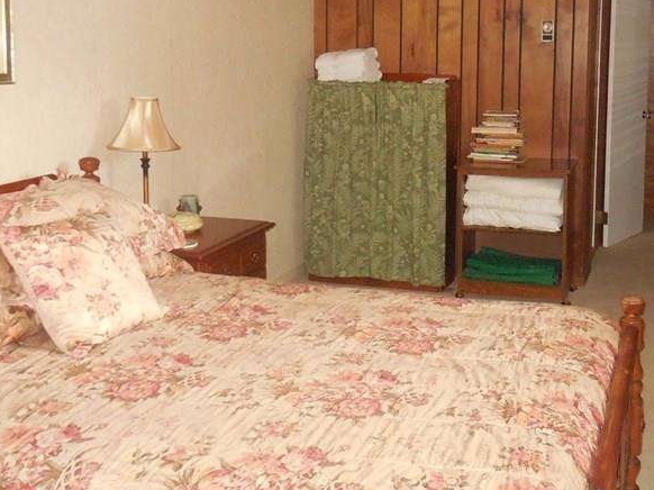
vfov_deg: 32.4
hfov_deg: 42.1
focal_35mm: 44
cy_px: 138
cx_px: 462
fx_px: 831
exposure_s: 1/25
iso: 1000
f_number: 3.1
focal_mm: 4.5
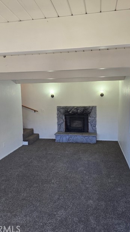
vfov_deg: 71.9
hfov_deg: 44.4
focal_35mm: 26
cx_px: 66
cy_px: 114
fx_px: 159
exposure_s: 1/120
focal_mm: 6.3
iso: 125
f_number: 1.7
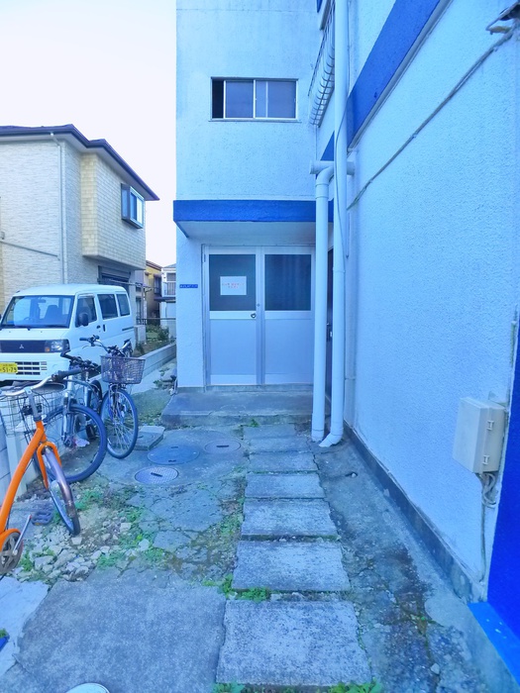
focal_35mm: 24
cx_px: 260
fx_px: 481
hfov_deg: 56.8
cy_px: 346
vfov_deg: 71.6
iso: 400
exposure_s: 1/160
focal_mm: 5.1
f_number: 2.8
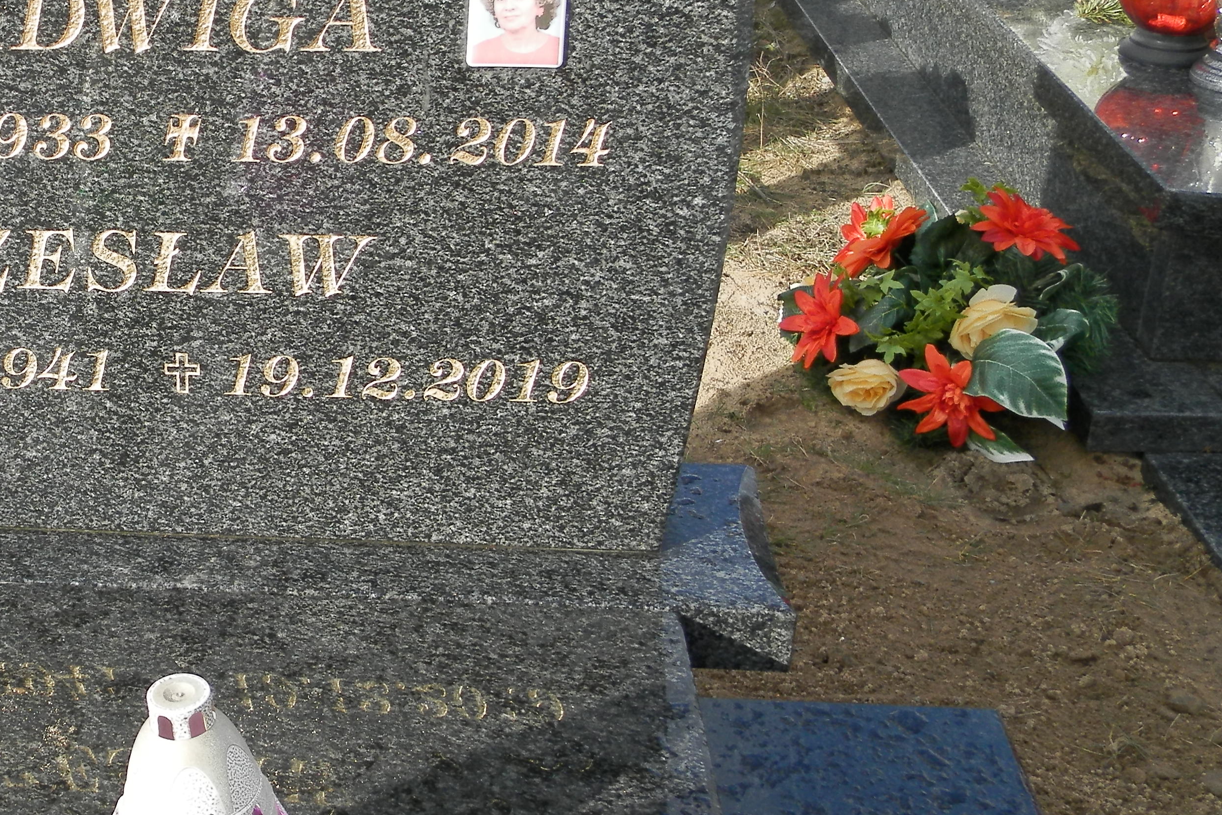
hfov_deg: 31.6
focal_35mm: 60
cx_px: 86
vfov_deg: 22.6
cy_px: 298
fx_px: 2037
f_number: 3.2
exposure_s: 1/320
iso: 80
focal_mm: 5.5
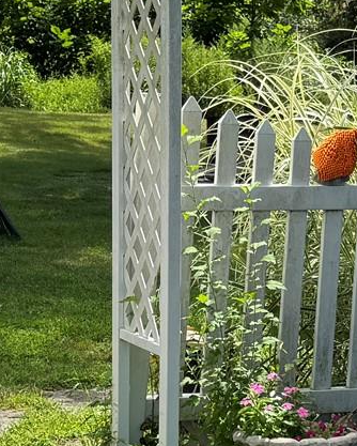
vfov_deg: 16.7
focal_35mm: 115
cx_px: 182
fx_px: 1518
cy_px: 295
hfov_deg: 13.4
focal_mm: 6.76
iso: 80
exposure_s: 1/1721
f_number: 1.78
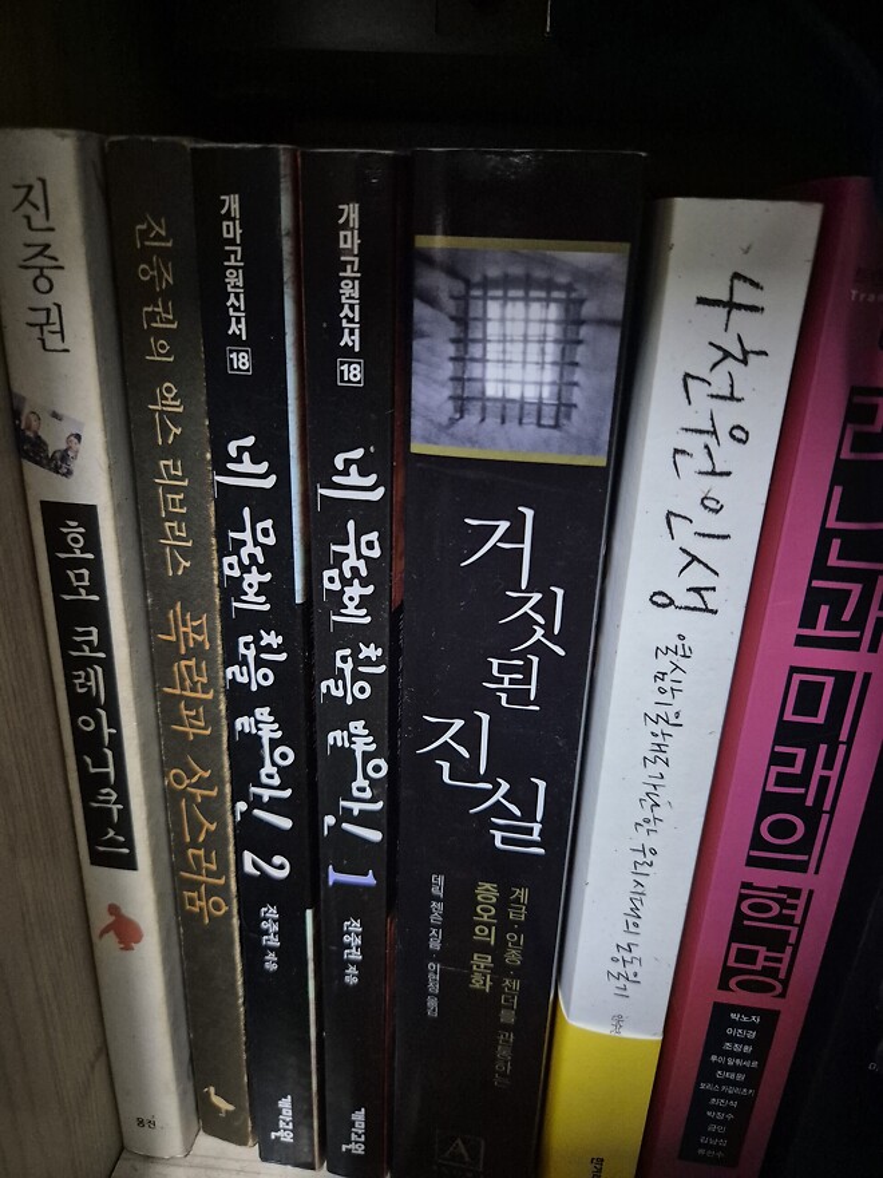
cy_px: 589
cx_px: 442
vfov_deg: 73.9
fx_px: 782
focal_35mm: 23
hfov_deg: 58.9
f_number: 1.8
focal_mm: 5.4
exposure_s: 1/30
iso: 1600
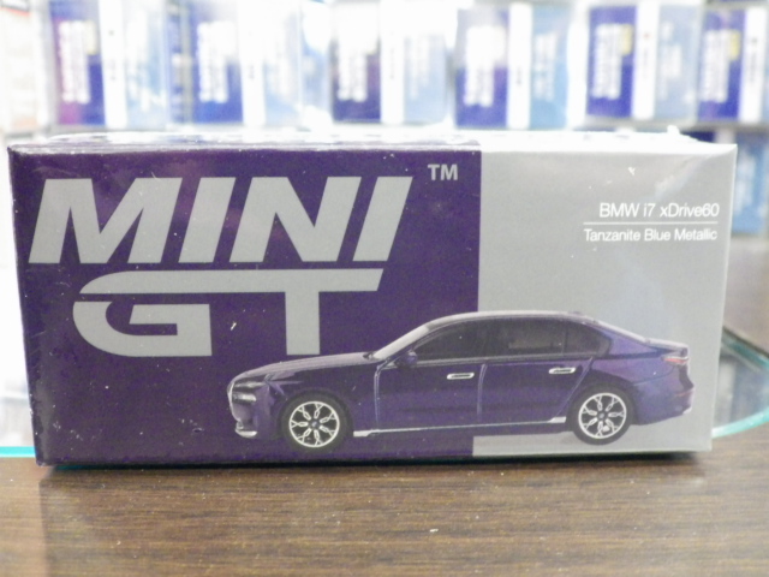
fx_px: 911
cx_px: 384
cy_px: 288
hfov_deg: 45.8
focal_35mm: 41
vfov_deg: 35.1
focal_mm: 7.4
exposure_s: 1/20
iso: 1600
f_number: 3.6
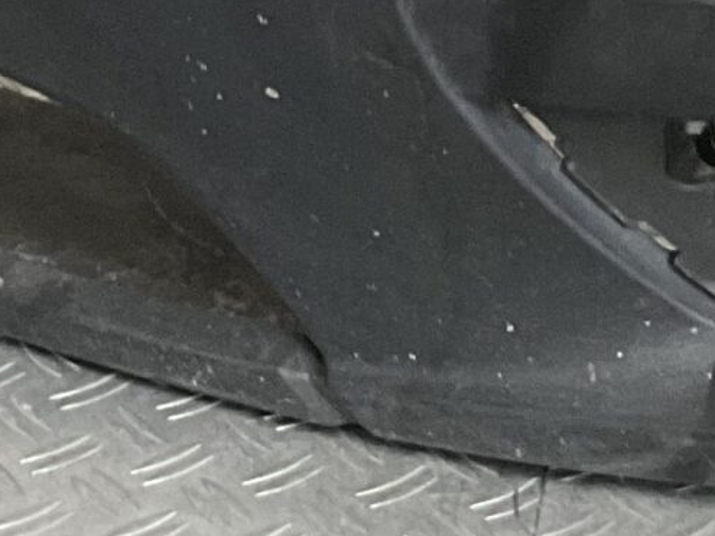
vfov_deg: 9.3
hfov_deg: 13.2
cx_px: 316
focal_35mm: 150
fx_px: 3098
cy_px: -513
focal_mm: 3
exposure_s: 1/50
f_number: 1.8
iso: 125
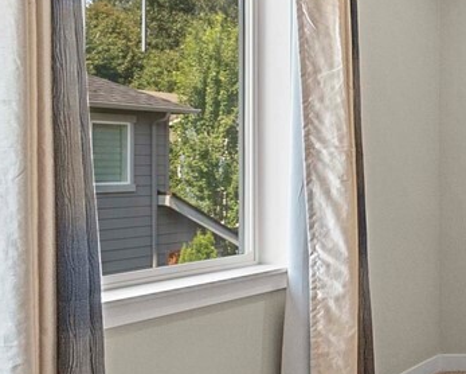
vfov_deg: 27.6
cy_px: 183
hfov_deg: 19.4
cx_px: 929
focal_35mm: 55
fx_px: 759
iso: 500
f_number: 7.1
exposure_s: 1/30
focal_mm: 12
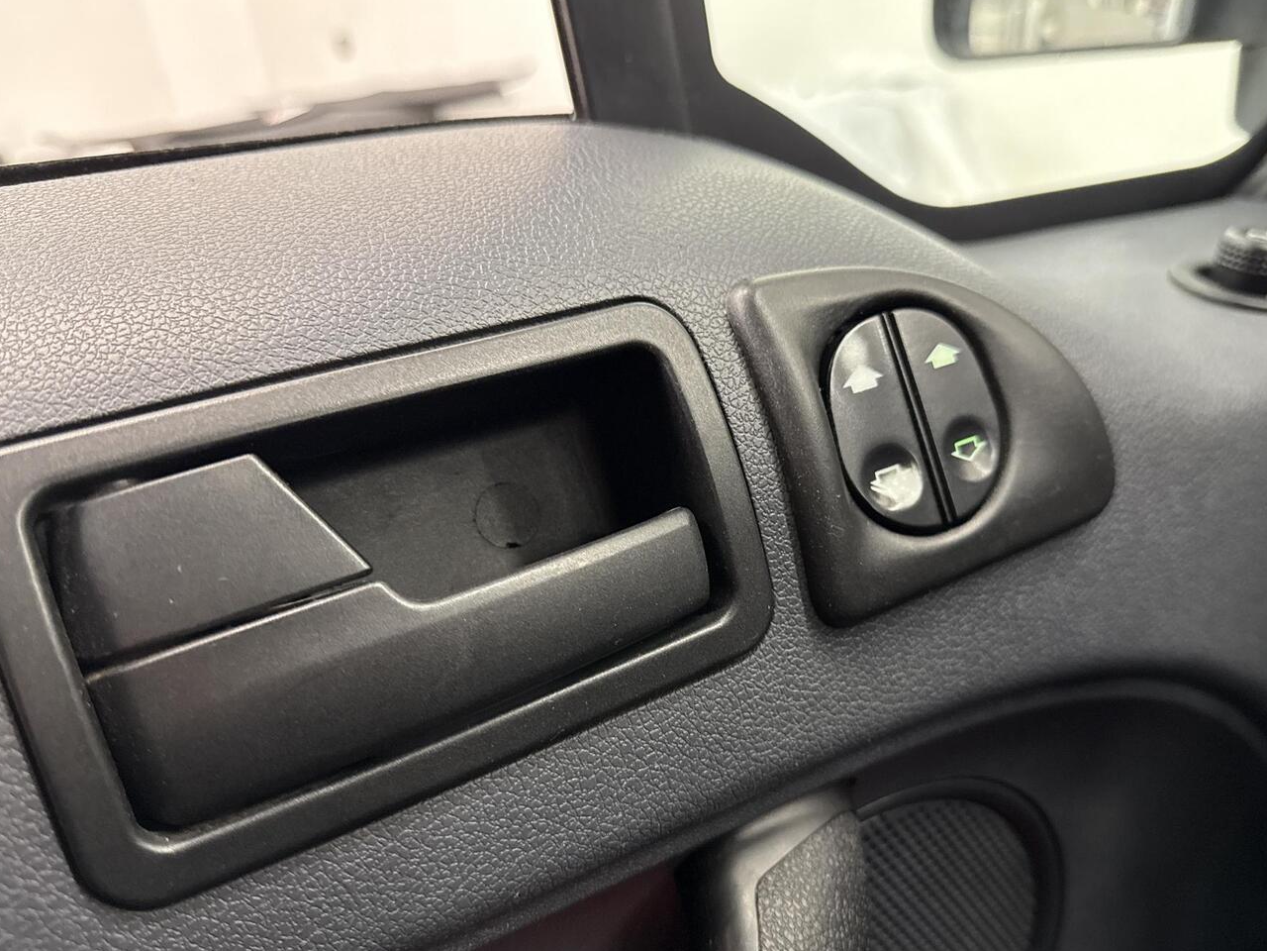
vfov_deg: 51.3
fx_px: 988
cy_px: 514
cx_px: 690
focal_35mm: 27
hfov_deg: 65.2
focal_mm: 6.76
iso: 640
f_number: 1.78
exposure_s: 1/50
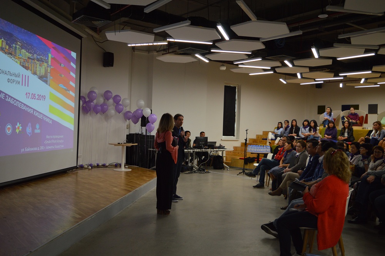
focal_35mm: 34
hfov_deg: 55.2
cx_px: 192
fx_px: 368
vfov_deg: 38.3
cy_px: 128
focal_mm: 23
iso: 400
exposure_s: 1/50
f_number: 3.8
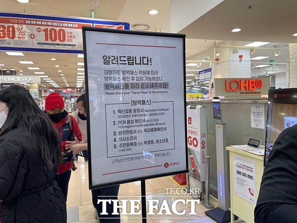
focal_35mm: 26
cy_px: 112
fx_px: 223
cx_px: 148
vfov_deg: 53.1
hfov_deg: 67.3
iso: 50
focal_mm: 4.2
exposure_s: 1/120
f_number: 1.6
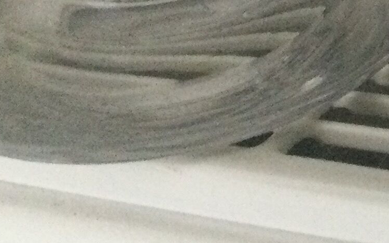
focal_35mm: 143
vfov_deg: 8.9
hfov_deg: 13.3
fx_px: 1516
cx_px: 673
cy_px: -162
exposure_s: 1/33
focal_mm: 3.3
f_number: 2.4
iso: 200
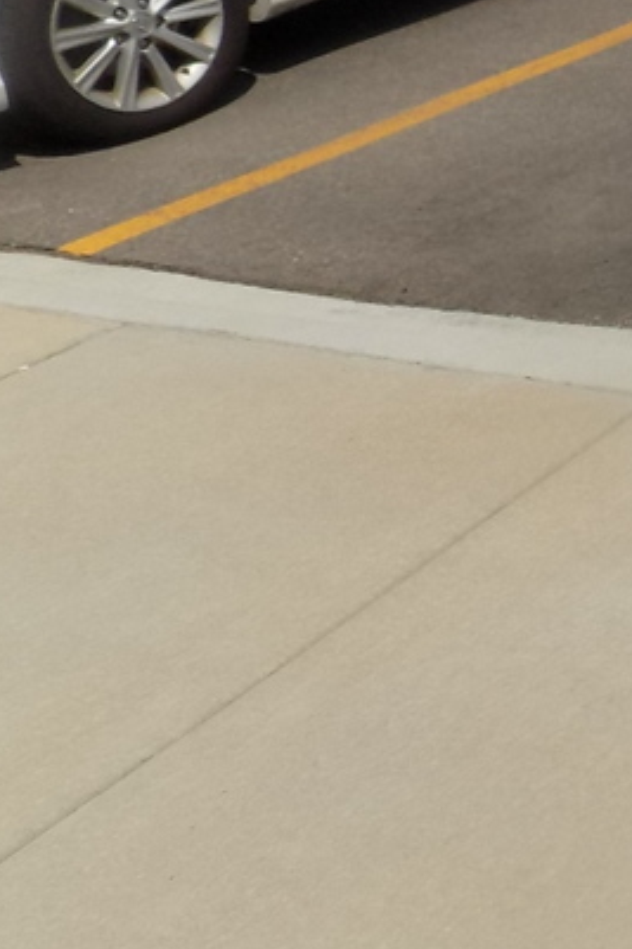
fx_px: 2266
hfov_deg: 11.9
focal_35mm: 86
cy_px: 0
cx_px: 1633
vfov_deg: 22.7
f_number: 9.9
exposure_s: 1/250
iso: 80
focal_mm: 4
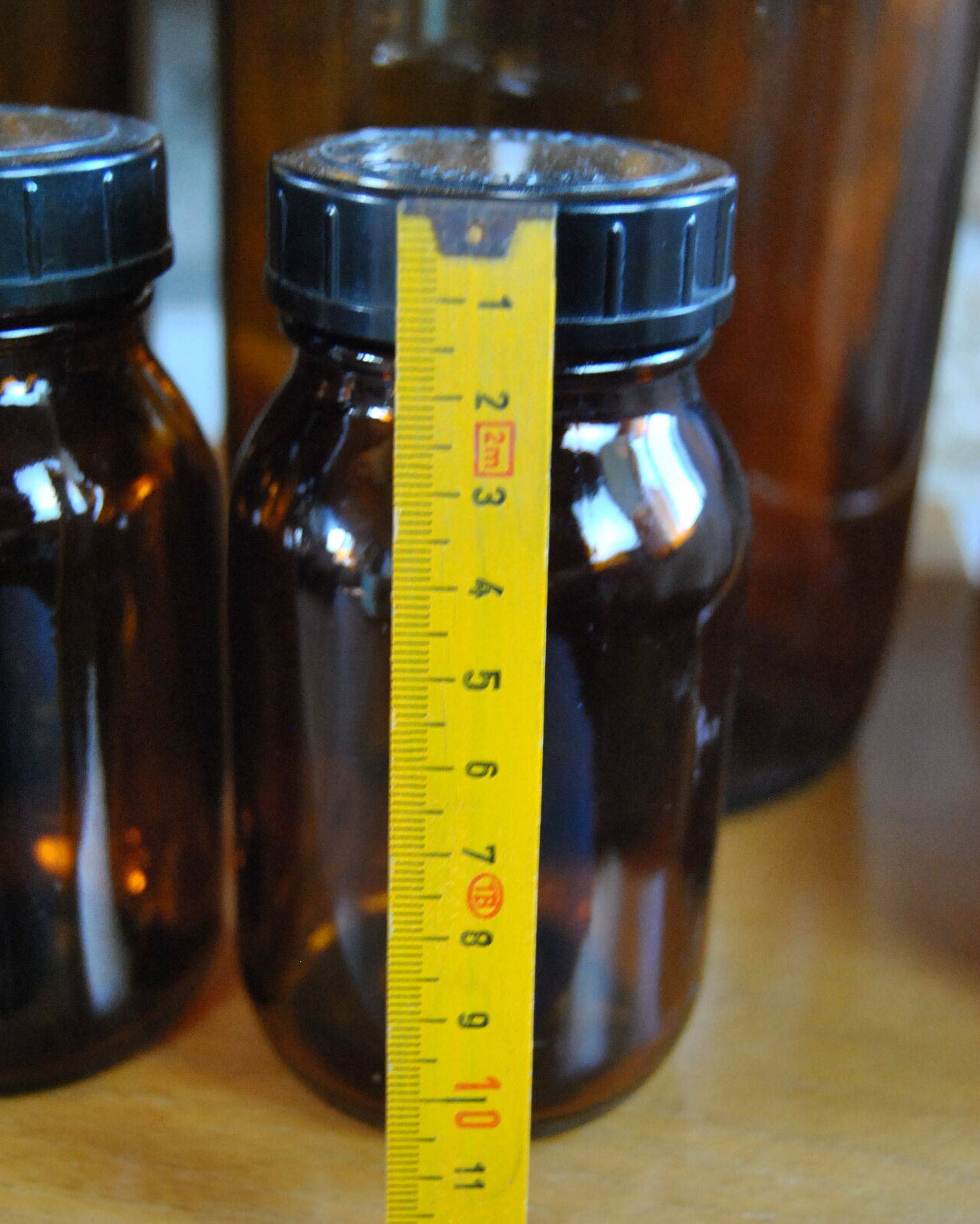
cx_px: 489
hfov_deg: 28.8
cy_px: 691
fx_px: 1906
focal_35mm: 53
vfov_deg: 35.6
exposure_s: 1/30
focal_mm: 31
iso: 1100
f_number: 4.2
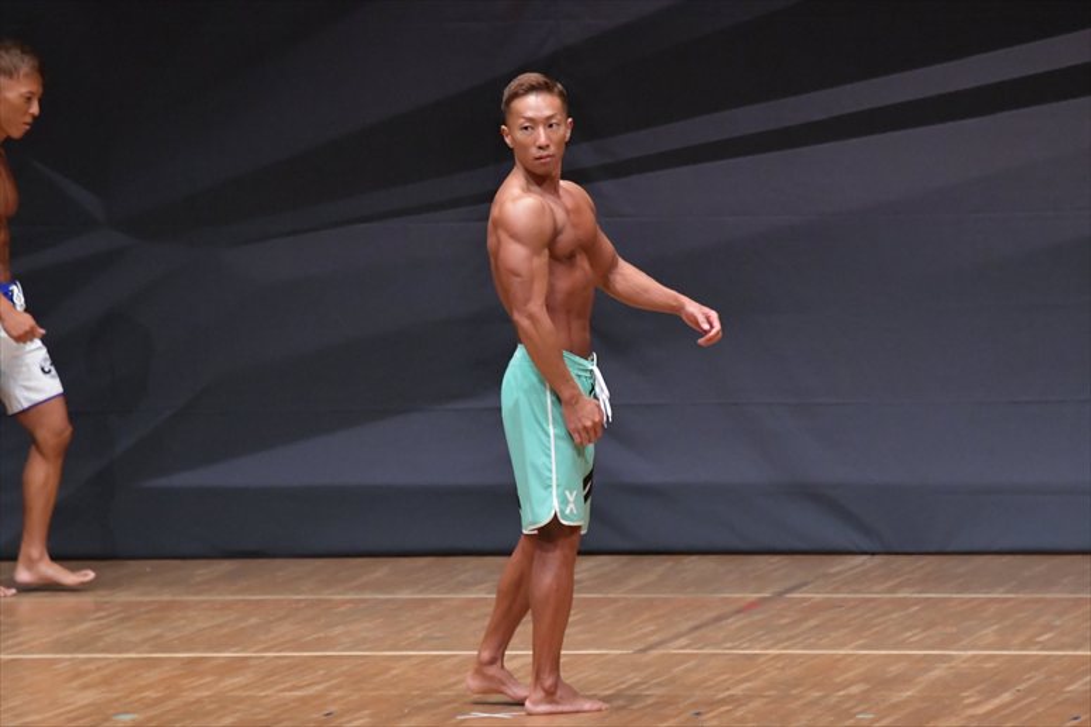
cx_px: 546
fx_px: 9087
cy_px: 364
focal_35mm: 300
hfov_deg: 6.9
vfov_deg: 4.6
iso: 6400
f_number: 5.6
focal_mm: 200
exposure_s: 1/400
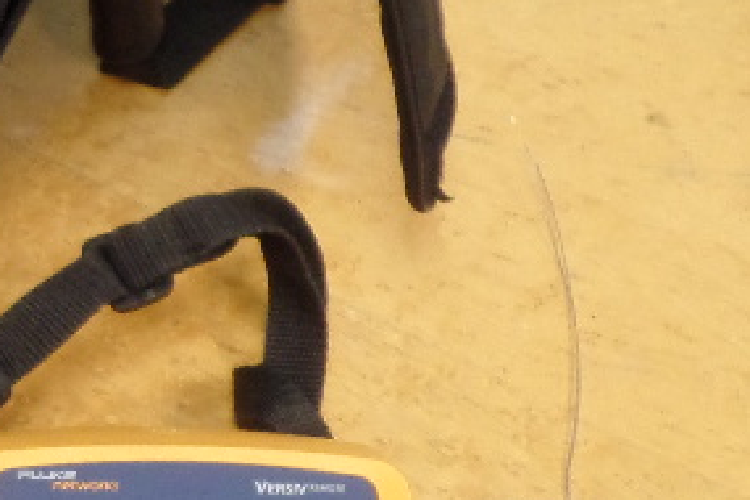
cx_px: -582
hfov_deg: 18.6
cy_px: 516
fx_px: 1792
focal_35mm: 86
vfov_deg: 15.6
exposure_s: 1/30
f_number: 2.8
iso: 320
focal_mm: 4.1
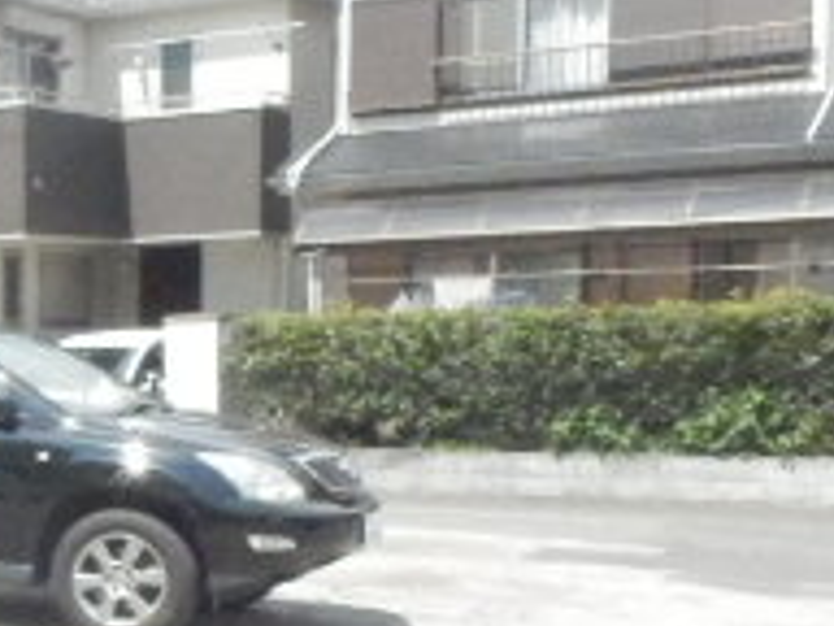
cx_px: -552
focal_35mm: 80
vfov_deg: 18.3
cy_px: 474
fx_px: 1927
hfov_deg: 19.7
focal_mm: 4.2
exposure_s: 1/2000
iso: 3200
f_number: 7.9
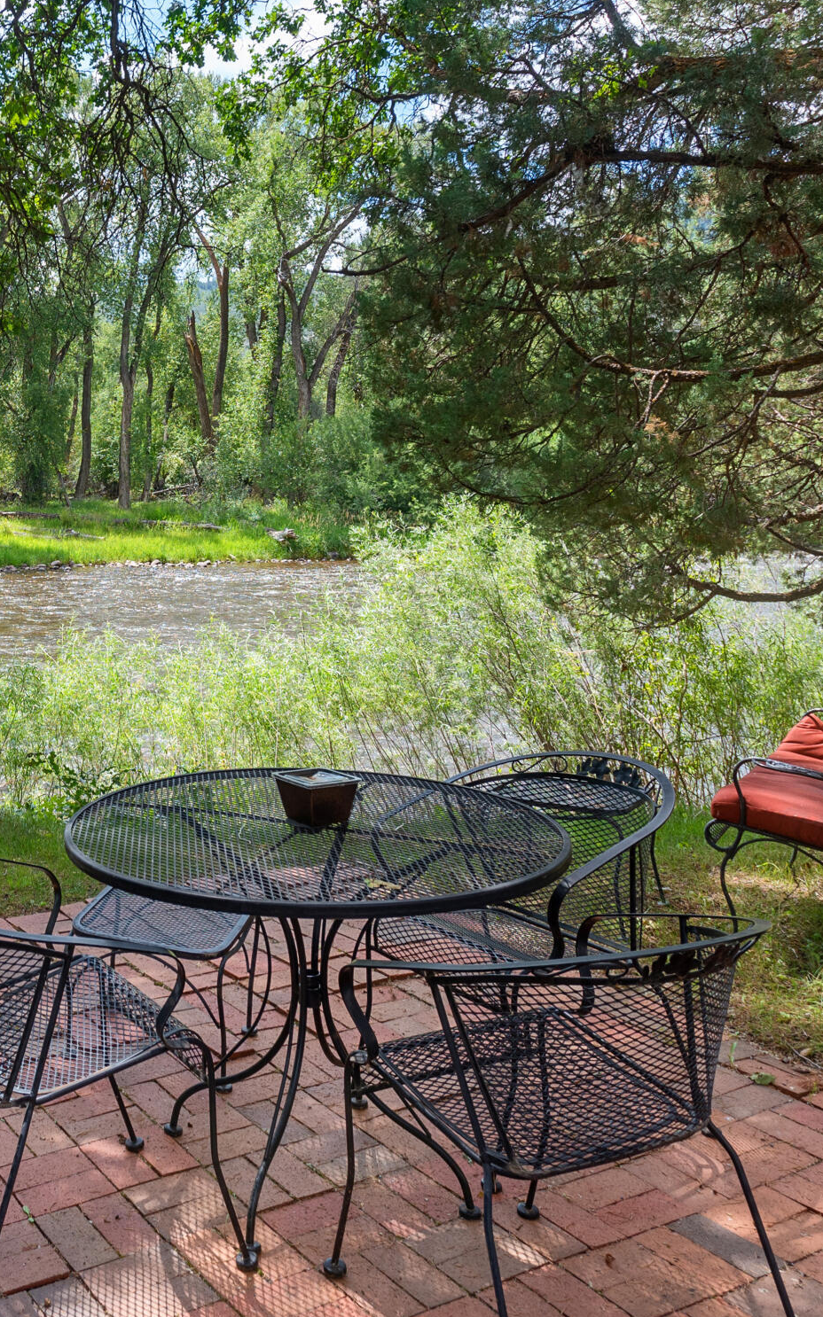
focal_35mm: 35
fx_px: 1257
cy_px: 484
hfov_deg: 33.6
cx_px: 30
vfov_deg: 54.6
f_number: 7.1
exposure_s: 1/60
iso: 200
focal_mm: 17
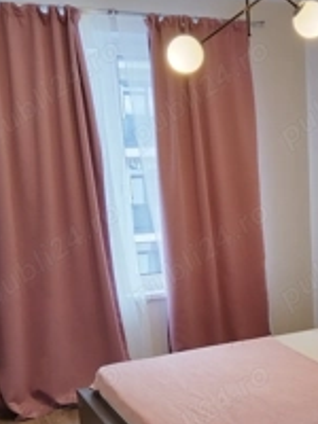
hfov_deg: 27.2
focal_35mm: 52
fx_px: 637
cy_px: 290
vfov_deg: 36.4
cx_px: 273
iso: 999
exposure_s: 1/50
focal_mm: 4.95
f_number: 1.9
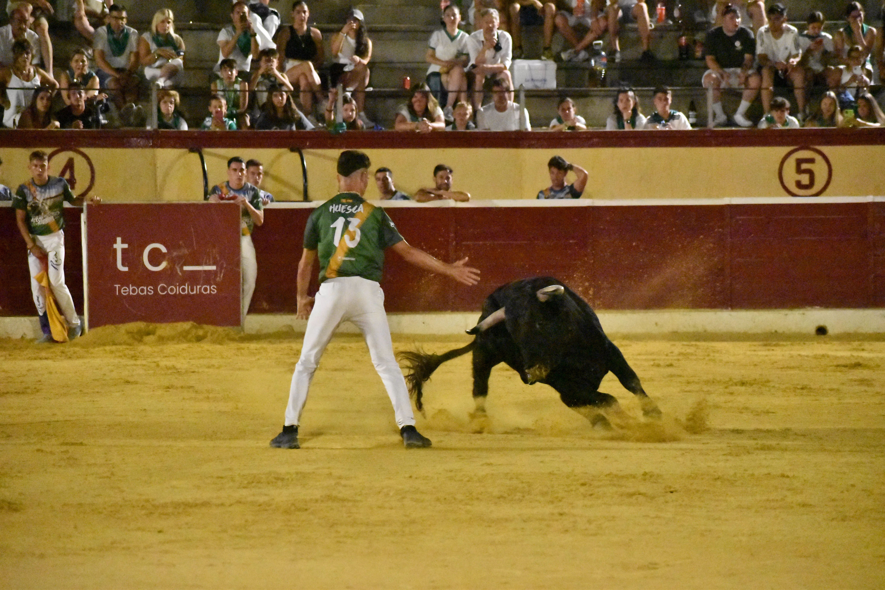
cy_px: 295
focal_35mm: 188
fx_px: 4609
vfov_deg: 7.3
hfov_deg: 11.0
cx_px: 442
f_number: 5
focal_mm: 125
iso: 25600
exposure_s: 1/400
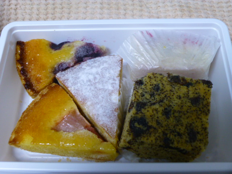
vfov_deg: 35.1
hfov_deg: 45.8
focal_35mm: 41
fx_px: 275
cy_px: 87
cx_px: 116
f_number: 3.8
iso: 400
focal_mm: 7.4
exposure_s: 1/20
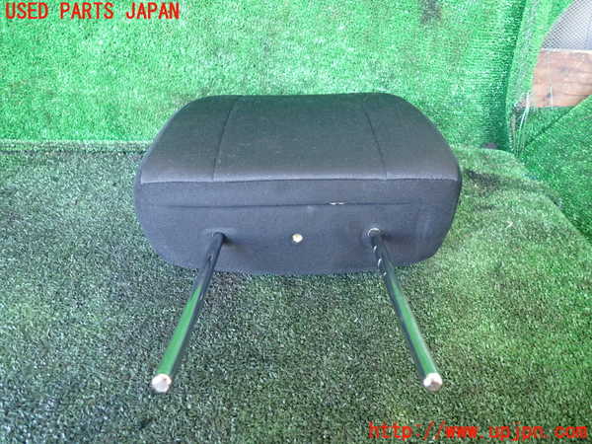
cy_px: 222
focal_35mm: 25
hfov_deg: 69.4
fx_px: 428
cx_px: 296
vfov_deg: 54.9
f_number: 2
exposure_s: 1/30
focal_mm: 4.5
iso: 400
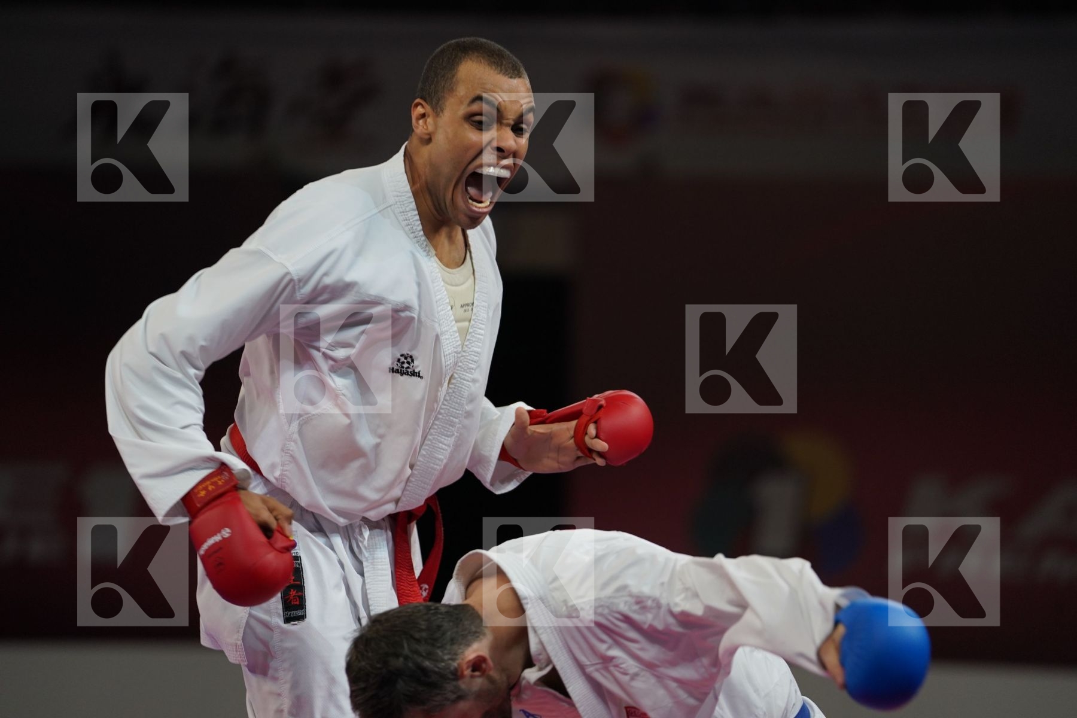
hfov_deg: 10.3
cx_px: 538
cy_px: 359
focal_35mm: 200
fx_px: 5983
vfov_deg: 6.9
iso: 1250
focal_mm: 200
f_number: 2.8
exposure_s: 1/1000
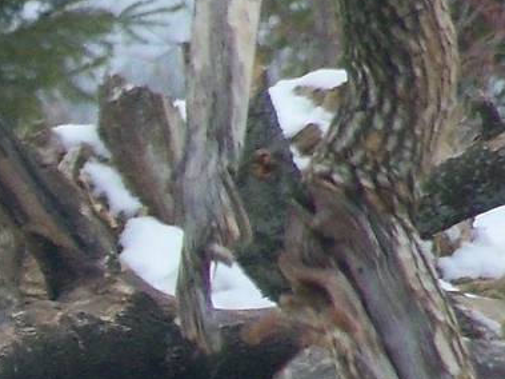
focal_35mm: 1477
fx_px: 21541
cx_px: -412
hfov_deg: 1.3
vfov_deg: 1.0
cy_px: 471
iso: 400
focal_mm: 62
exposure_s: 1/500
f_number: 4.8
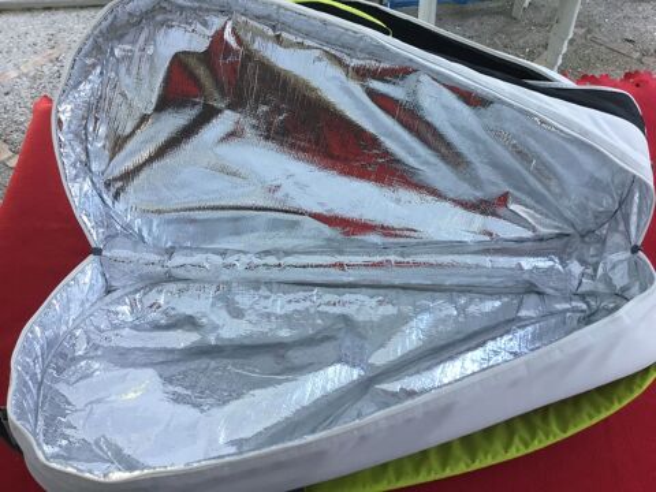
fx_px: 587
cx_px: 328
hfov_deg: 58.4
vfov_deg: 45.4
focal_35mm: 31
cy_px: 246
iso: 32
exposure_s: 1/33
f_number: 2.4
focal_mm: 3.3
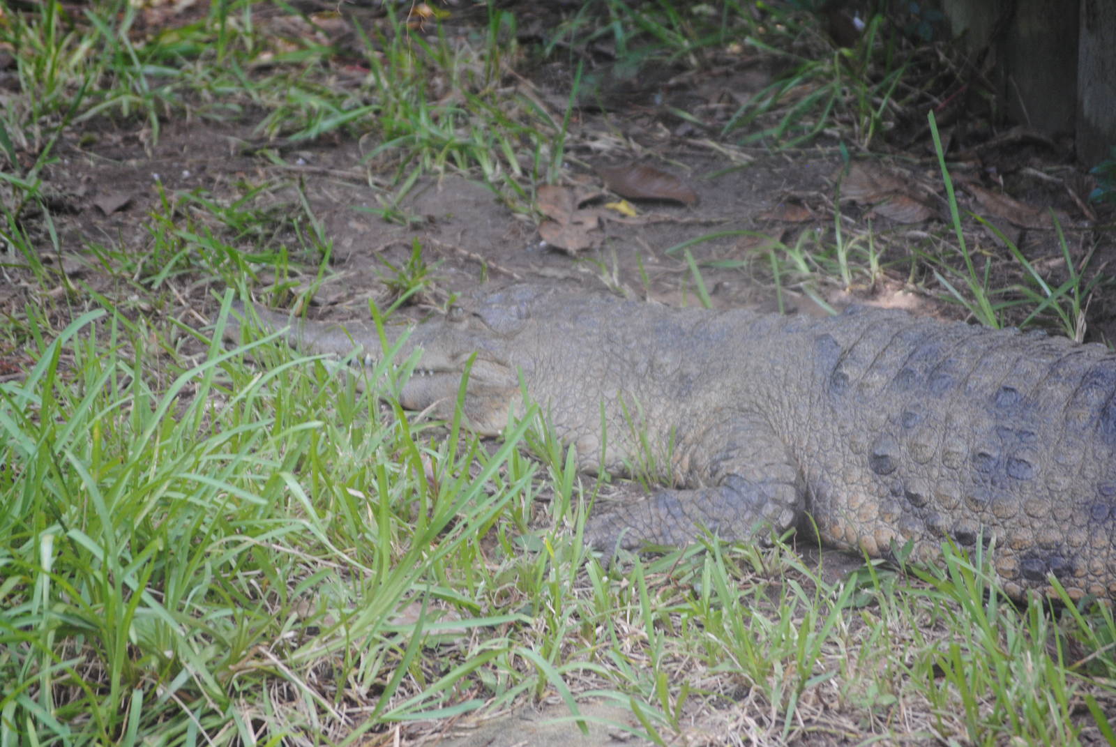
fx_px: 5680
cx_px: 558
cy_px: 374
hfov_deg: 11.2
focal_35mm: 183
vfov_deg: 7.5
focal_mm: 122
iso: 400
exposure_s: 1/60
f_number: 4.8
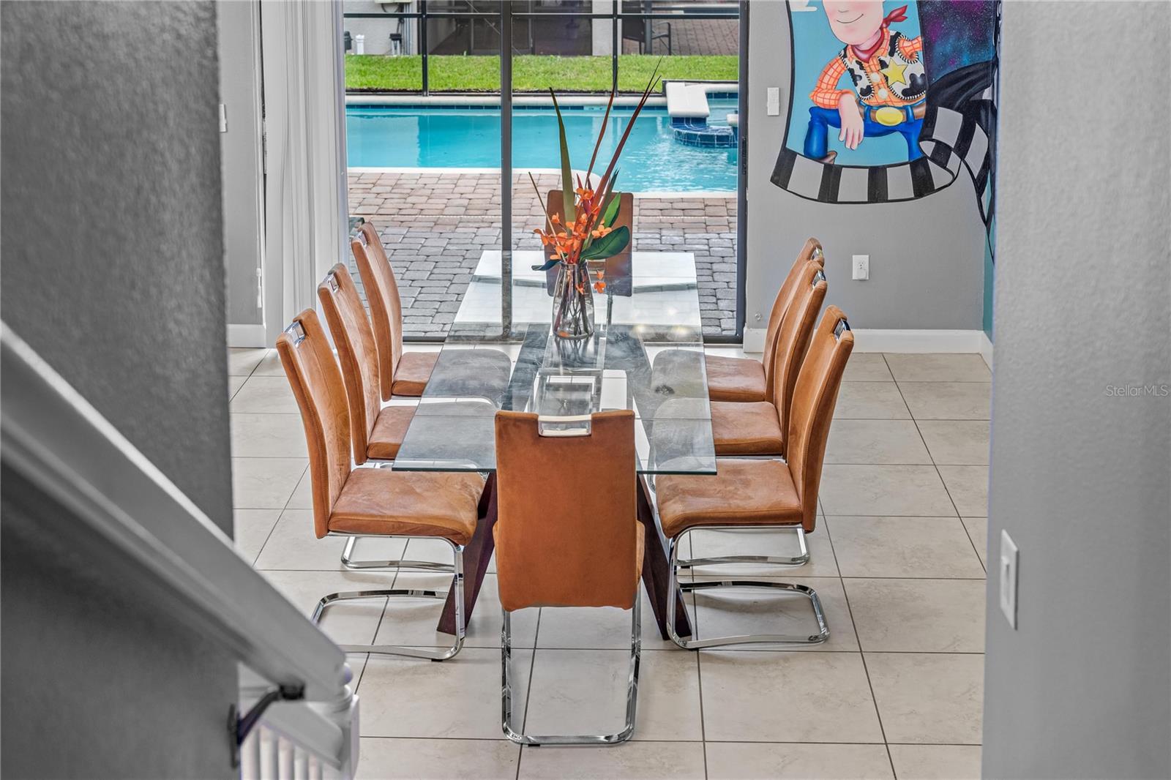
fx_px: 1496
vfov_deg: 29.2
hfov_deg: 42.8
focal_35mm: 46
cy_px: 390
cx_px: 586
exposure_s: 1/10
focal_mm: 46
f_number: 5
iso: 400
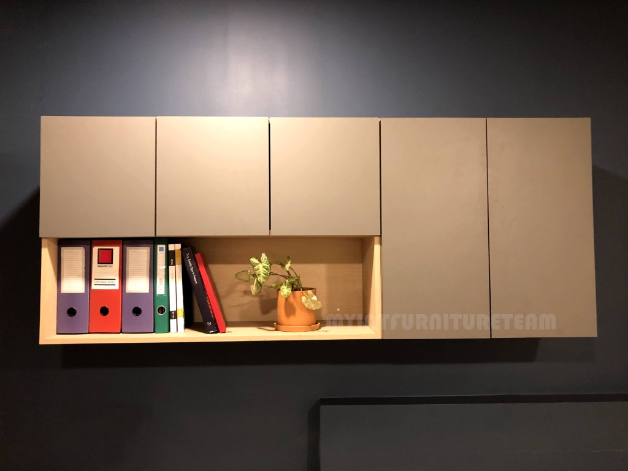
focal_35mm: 28
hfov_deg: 63.4
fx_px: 508
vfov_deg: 49.7
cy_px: 236
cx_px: 314
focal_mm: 4
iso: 100
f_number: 1.8
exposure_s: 1/9
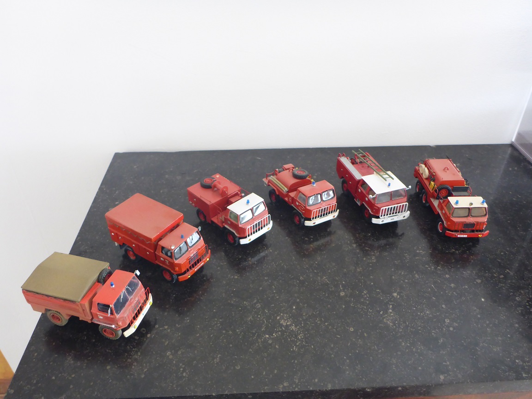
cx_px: 266
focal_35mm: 28
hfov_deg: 63.4
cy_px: 200
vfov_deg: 49.7
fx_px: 430
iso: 400
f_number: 3.3
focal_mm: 4.9
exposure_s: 1/20
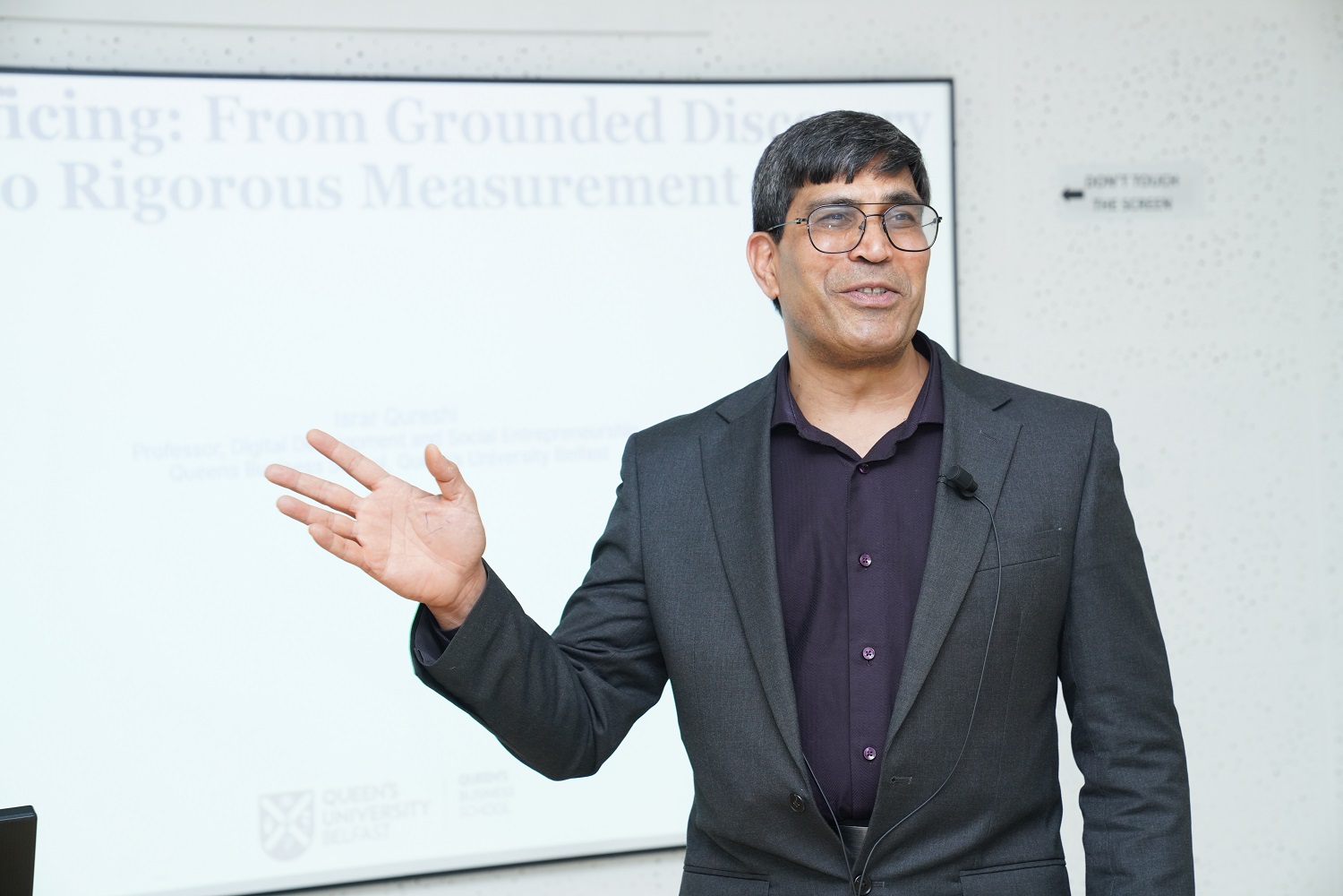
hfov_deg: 28.8
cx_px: 672
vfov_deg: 19.5
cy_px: 448
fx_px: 2611
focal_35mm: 70
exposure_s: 1/200
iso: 1000
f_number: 4.5
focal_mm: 70
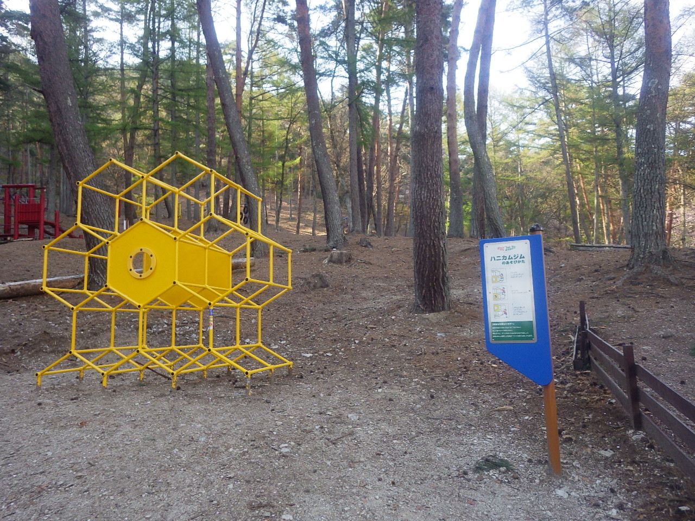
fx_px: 502
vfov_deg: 54.9
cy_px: 260
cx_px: 348
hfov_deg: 69.4
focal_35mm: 25
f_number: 2.8
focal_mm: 4.5
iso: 250
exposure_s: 1/320
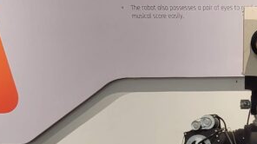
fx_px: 334
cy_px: 199
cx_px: 266
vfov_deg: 21.5
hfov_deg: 37.0
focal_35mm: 49
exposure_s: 1/50
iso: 100
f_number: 2.2
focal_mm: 1.74
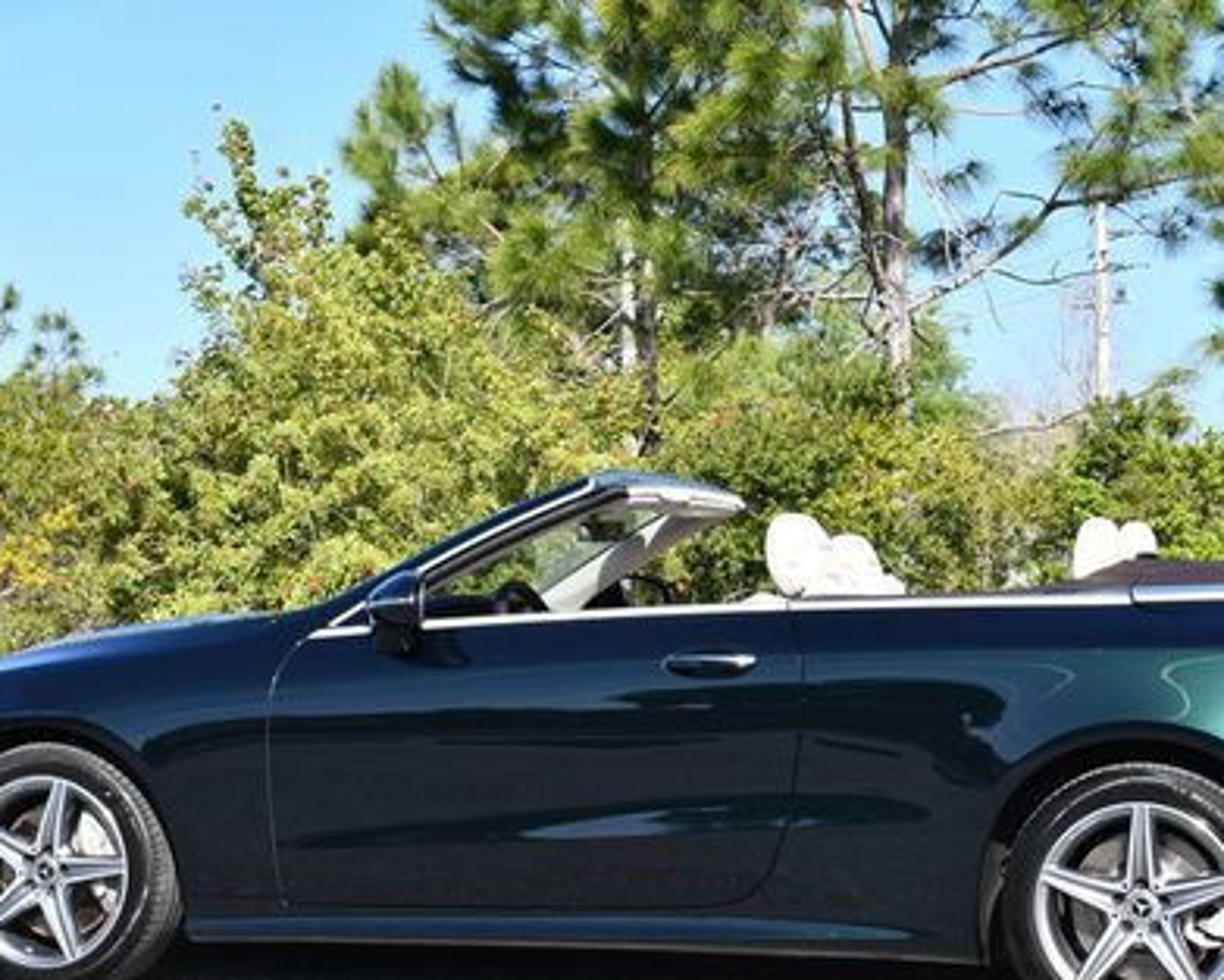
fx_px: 2899
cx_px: 726
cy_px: 495
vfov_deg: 19.2
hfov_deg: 23.8
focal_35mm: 80
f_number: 8
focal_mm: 26
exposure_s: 1/250
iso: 160
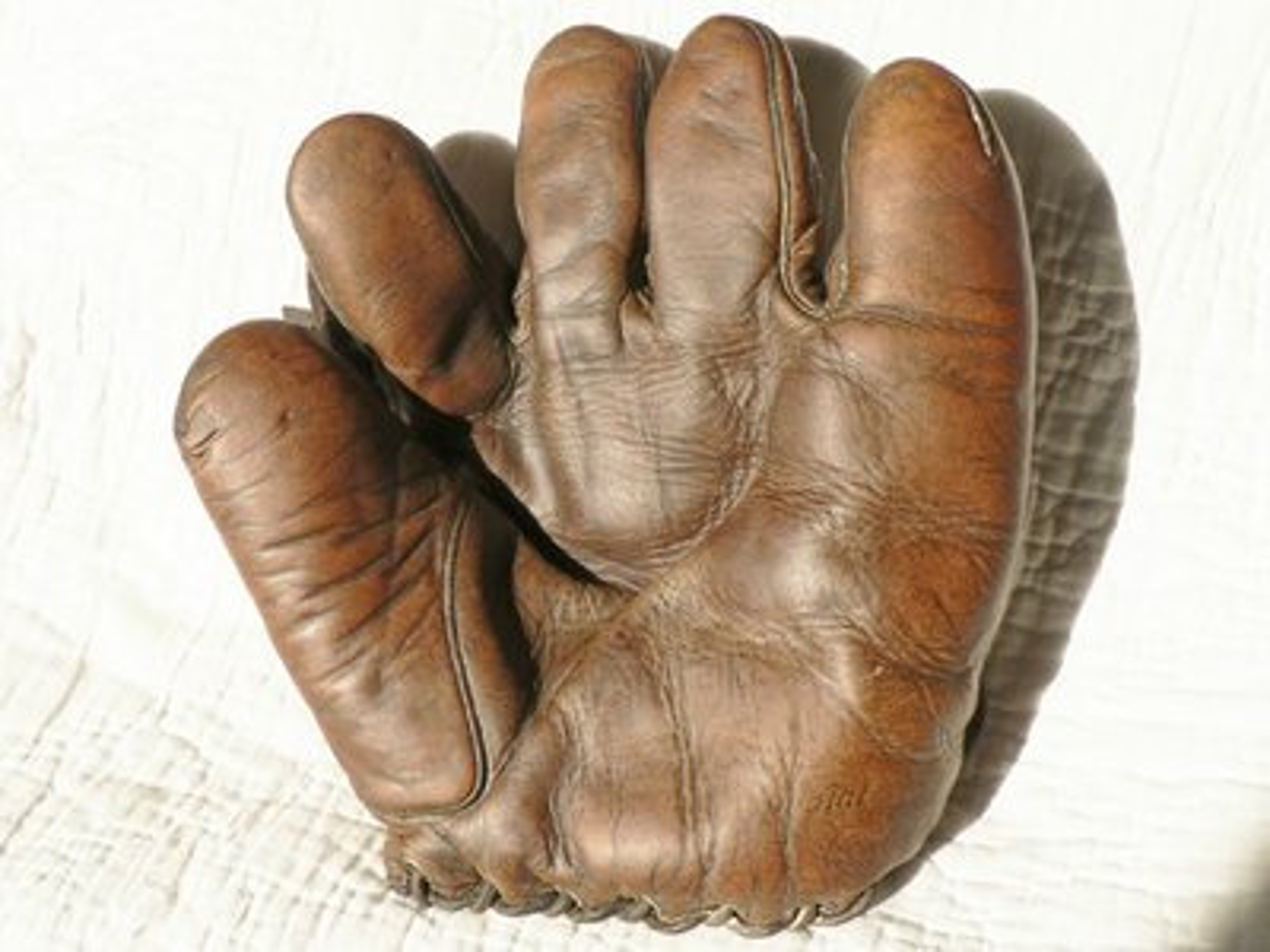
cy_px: 476
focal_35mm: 36
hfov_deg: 51.4
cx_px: 635
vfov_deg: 39.7
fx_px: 1321
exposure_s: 1/400
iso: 80
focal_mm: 6
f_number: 4.5
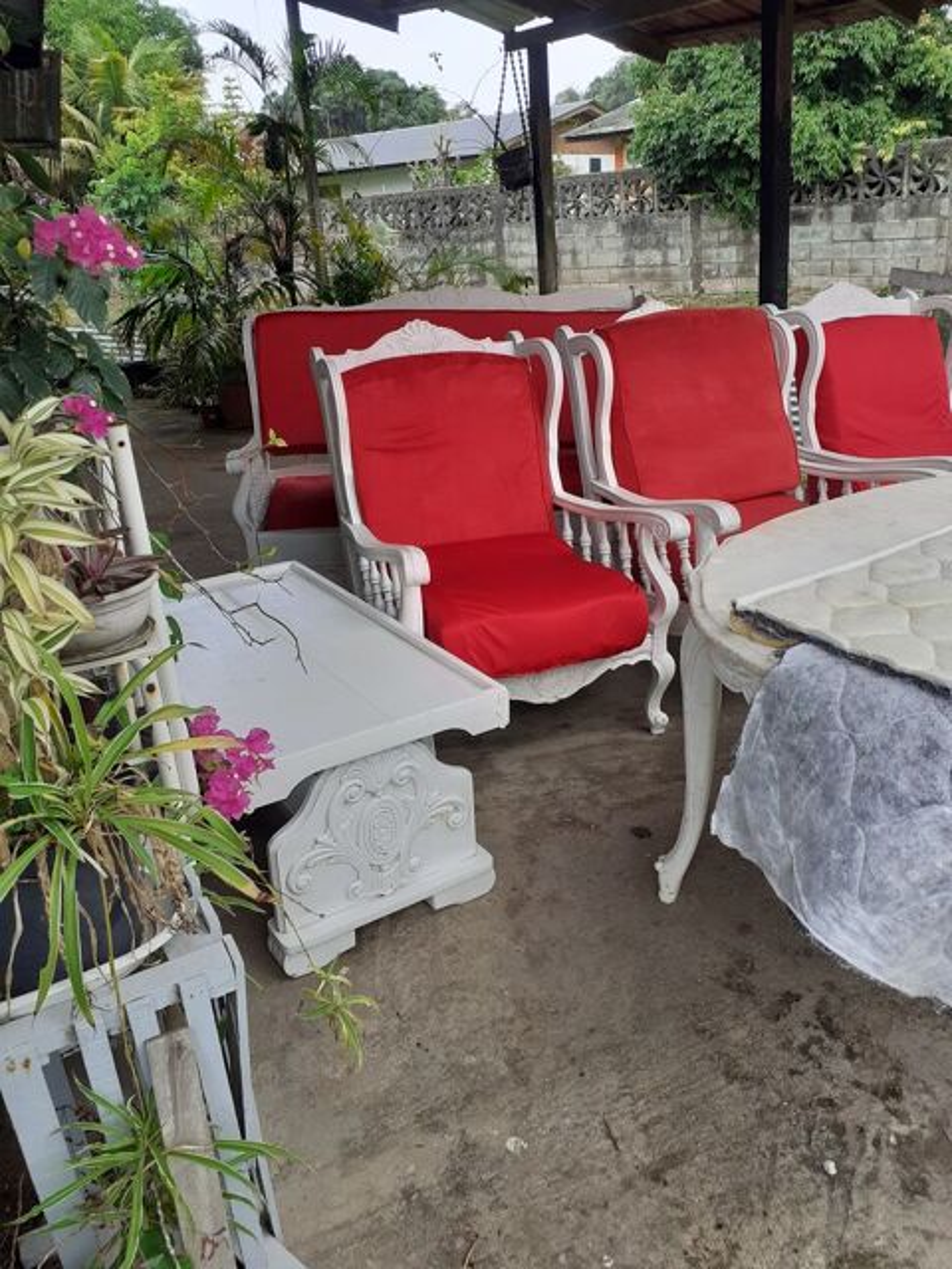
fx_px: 990
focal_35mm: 27
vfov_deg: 65.3
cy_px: 634
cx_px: 476
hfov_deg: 51.4
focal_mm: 3.6
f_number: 1.9
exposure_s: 1/421
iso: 40
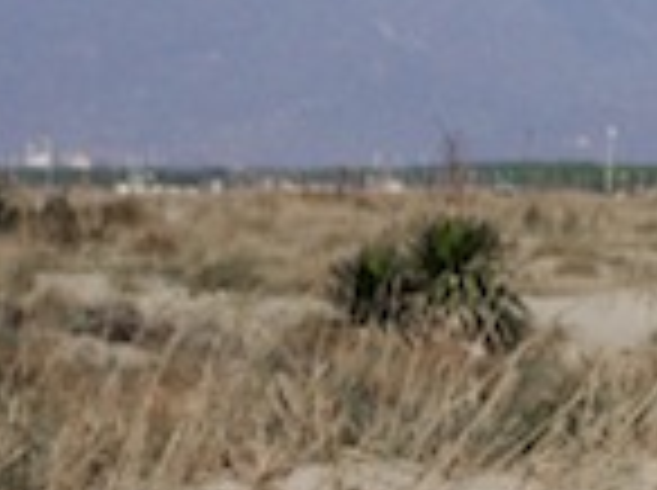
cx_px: 2034
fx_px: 10497
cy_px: -499
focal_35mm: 554
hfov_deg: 3.5
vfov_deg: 2.7
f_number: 5.6
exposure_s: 1/2500
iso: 200
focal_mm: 55
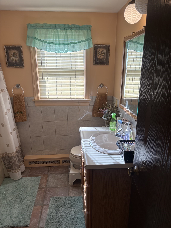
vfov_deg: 67.3
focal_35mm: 26
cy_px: 114
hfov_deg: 53.1
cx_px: 86
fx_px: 171
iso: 40
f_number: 1.6
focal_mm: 5.96
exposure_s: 1/121
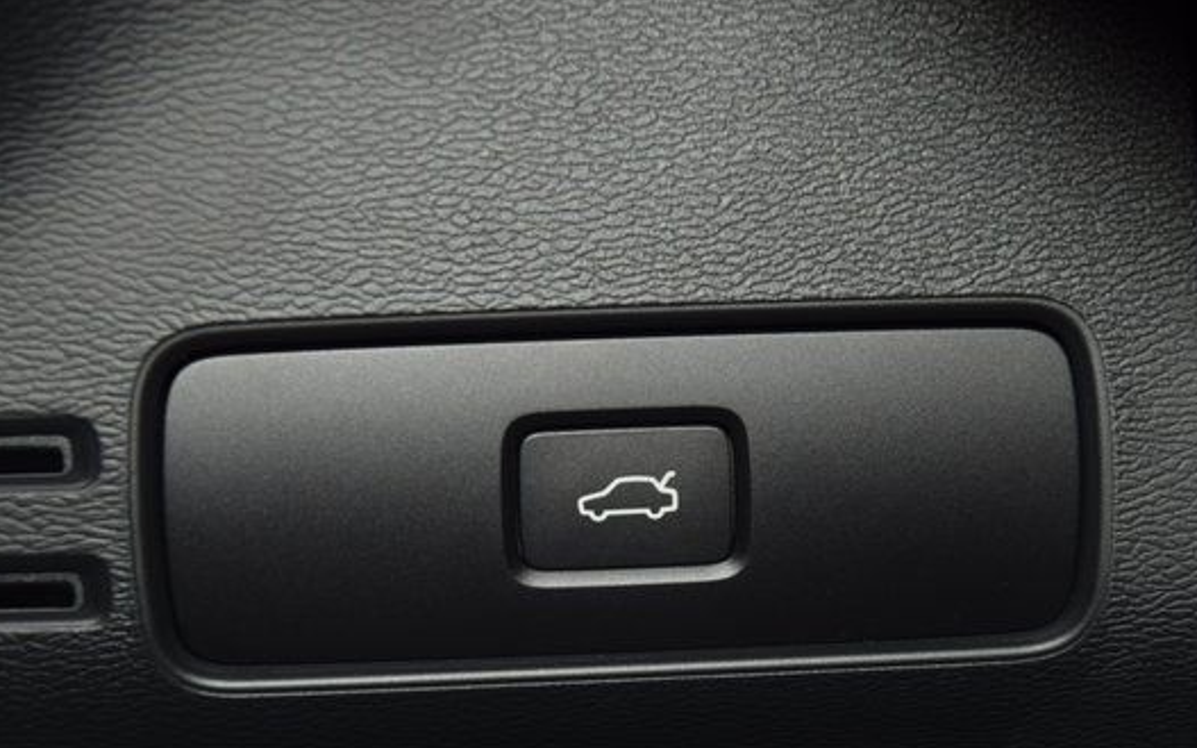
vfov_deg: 10.1
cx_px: 663
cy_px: 449
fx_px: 4240
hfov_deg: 16.1
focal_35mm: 130
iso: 100
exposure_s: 1/125
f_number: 8
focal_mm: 70
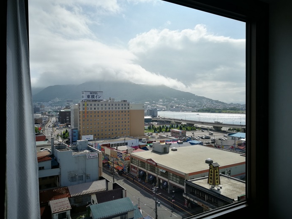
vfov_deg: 49.8
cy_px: 109
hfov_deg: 63.4
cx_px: 149
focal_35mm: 28
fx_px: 236
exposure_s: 1/1342
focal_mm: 4.5
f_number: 2.2
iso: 50
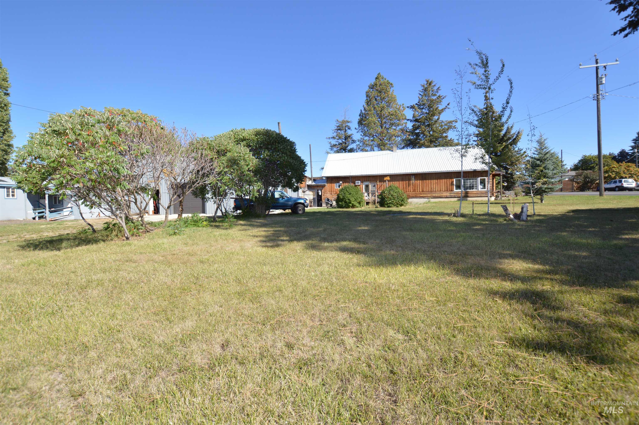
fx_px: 266
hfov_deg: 100.4
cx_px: 320
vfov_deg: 77.2
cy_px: 212
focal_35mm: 15
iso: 100
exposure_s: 1/200
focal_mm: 10
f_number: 8
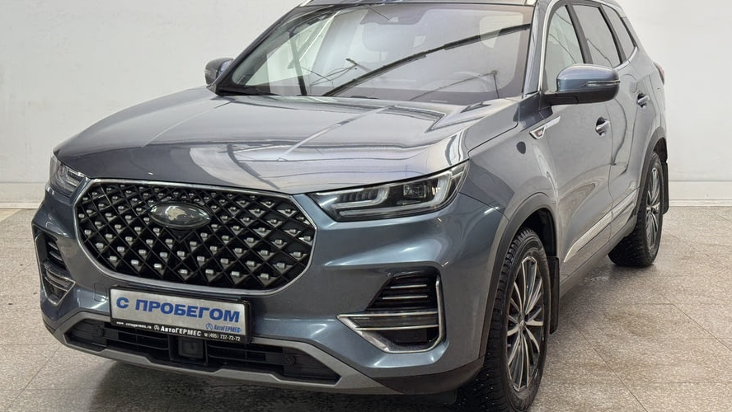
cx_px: 363
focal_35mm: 53
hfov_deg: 39.2
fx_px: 1029
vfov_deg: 22.6
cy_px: 180
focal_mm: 6.76
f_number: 1.78
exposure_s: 1/50
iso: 64
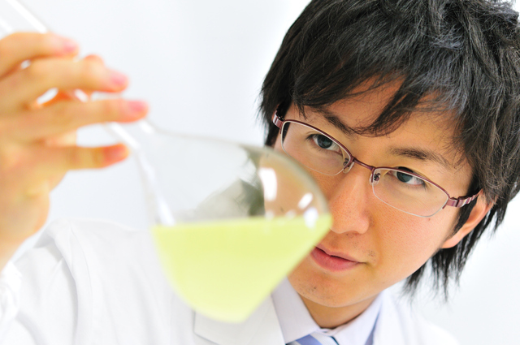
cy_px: 172
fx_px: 1298
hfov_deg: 22.6
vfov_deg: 15.1
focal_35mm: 90
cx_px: 260
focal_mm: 60
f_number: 2.8
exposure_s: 1/100
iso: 400
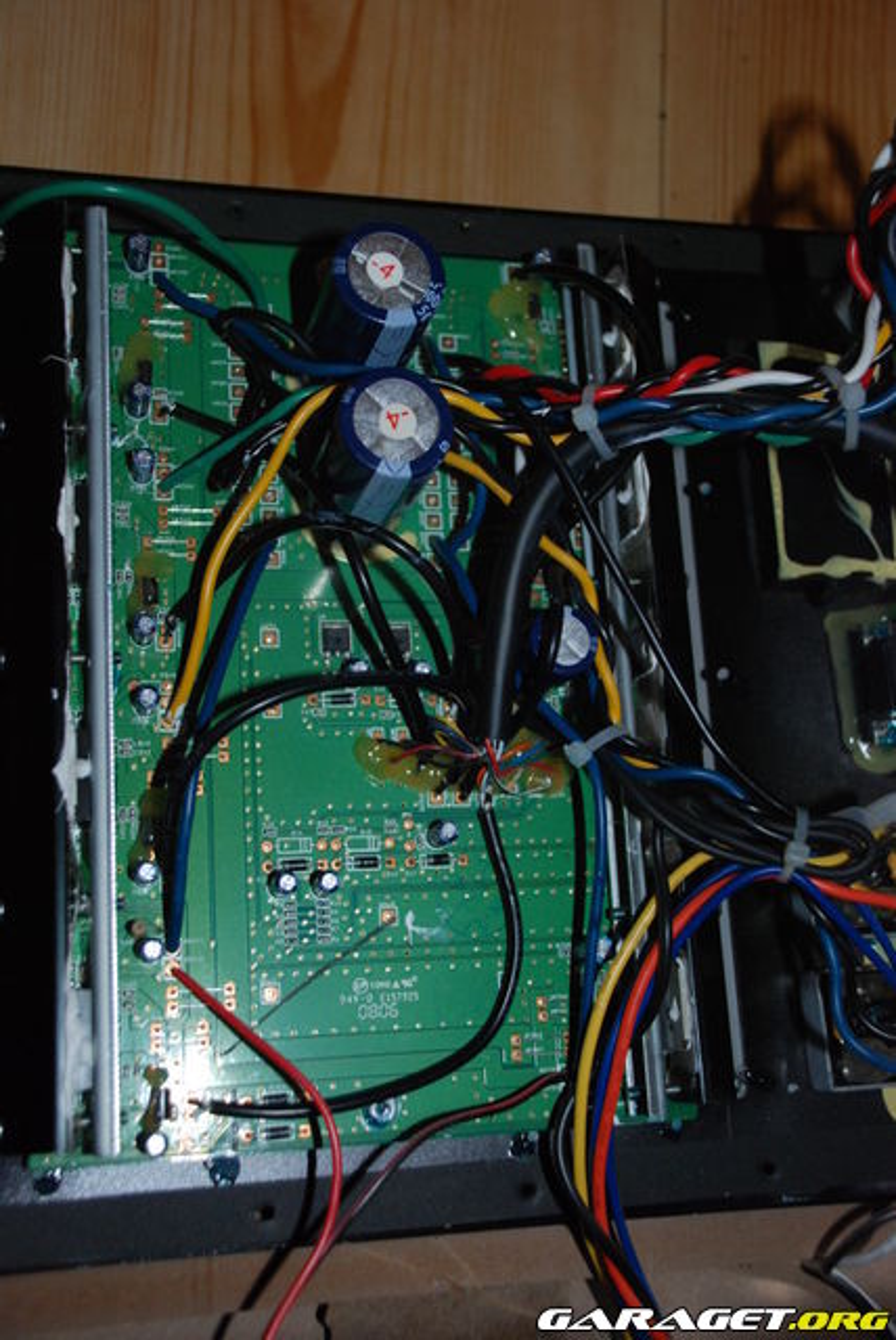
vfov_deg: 42.3
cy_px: 670
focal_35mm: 46
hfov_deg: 29.0
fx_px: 1732
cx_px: 448
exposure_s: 1/60
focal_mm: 31
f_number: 5
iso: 800
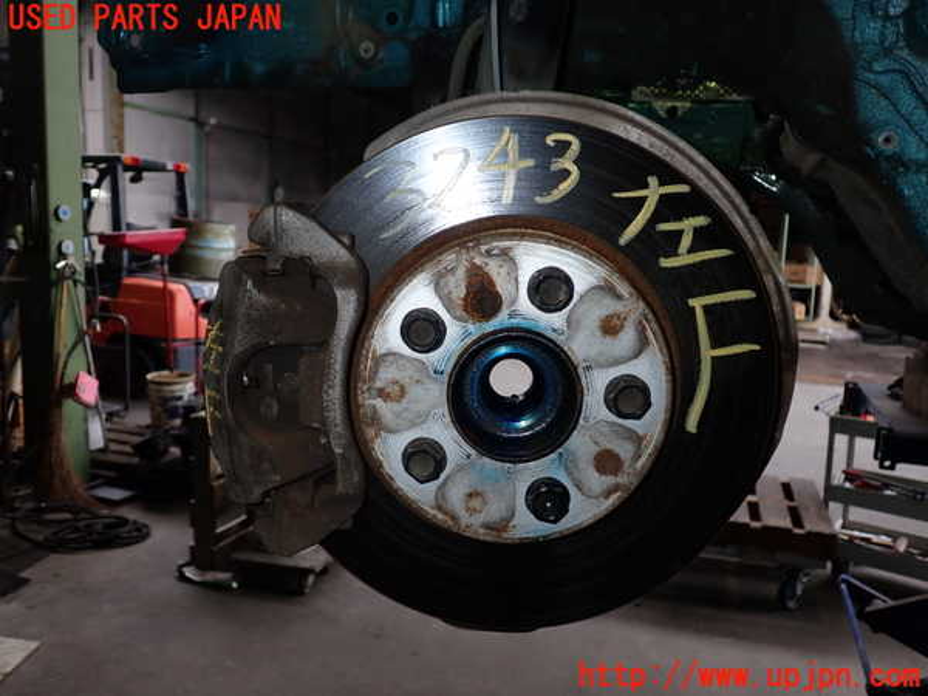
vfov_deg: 46.8
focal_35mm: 30
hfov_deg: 60.0
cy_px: 348
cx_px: 464
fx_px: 804
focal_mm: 5.4
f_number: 6.3
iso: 200
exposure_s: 1/30
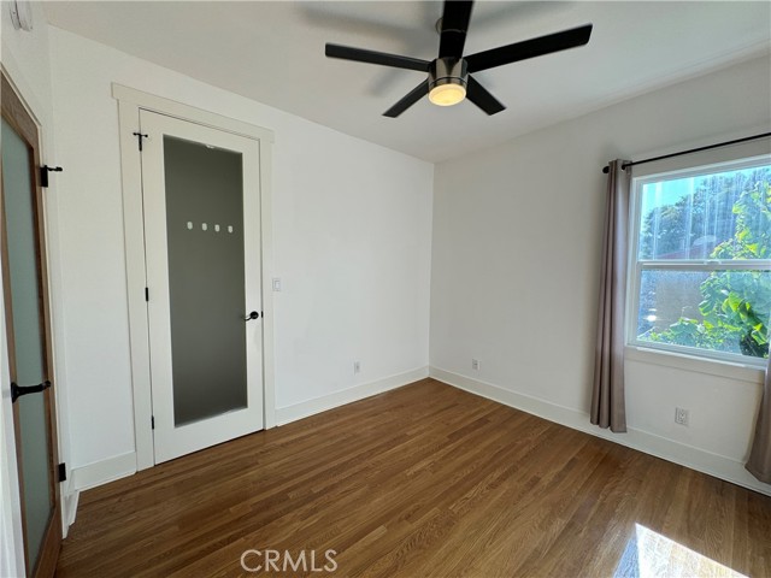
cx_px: 386
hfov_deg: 102.1
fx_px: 312
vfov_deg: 85.7
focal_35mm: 14
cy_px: 289
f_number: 2.2
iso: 50
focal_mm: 2.22
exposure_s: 1/120
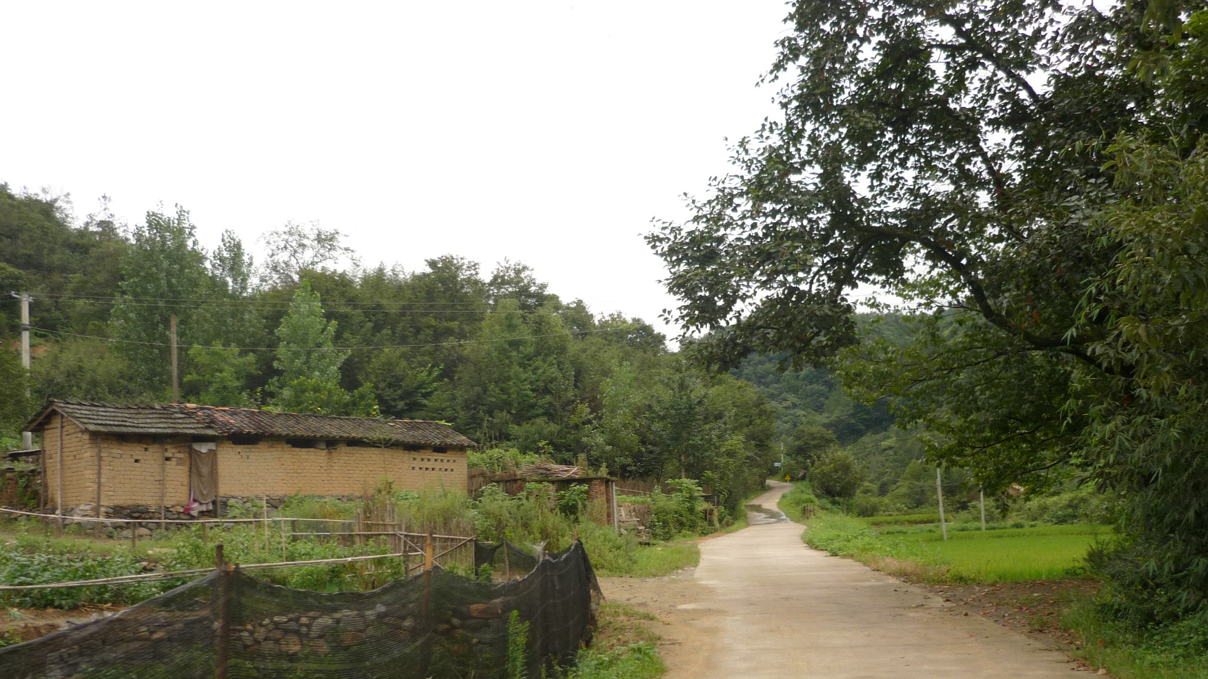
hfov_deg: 55.3
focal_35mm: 36
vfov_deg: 32.7
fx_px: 1153
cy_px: 430
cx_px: 604
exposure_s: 1/400
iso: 100
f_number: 2.8
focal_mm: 5.5
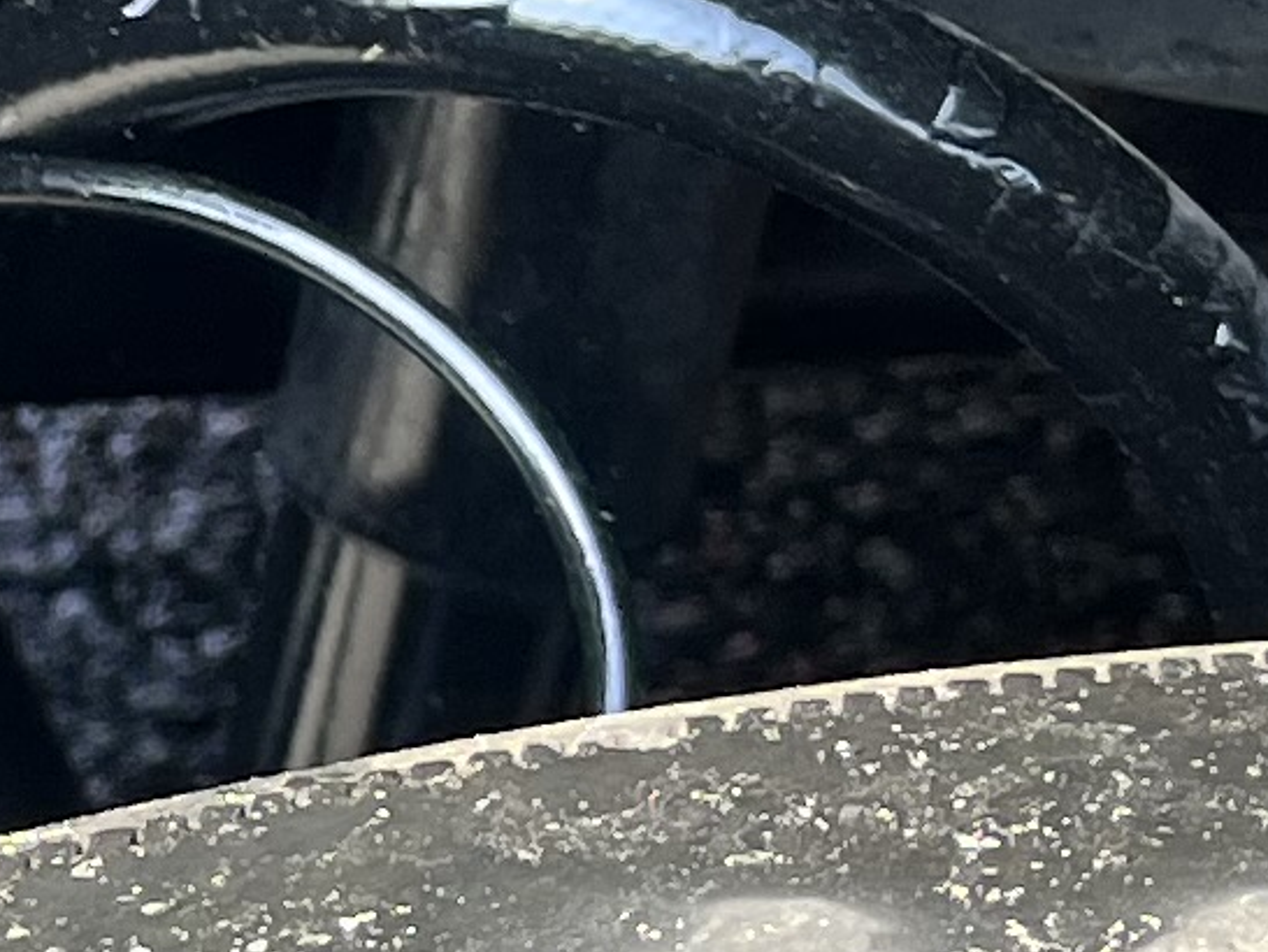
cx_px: -1115
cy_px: 996
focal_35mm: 192
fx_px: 7036
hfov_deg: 9.7
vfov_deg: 7.7
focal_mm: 5.1
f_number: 1.6
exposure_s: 1/257
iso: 40
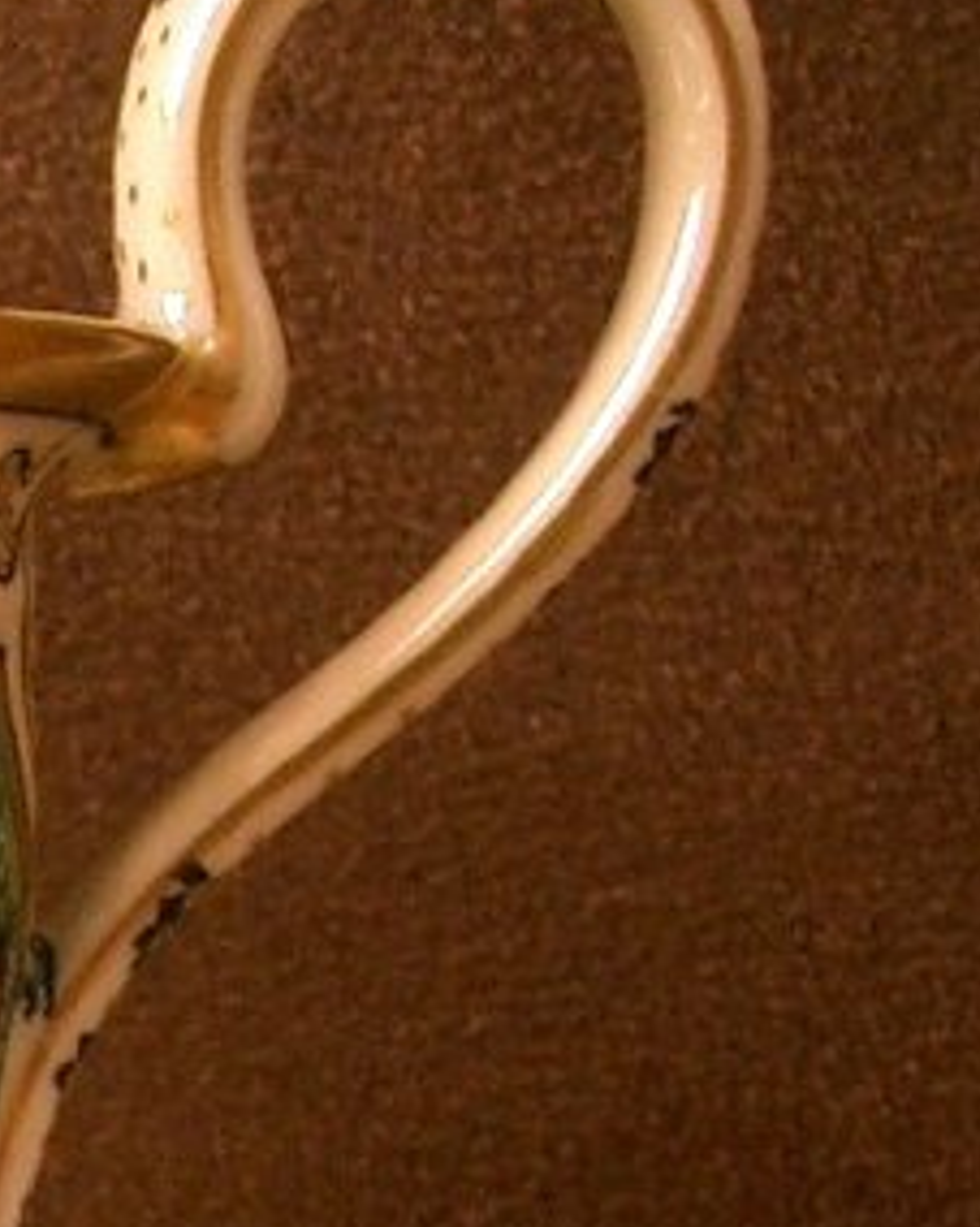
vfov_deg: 9.4
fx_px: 7327
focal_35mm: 202
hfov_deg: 7.4
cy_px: 1473
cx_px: -816
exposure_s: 1/30
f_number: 3.1
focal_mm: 8.2
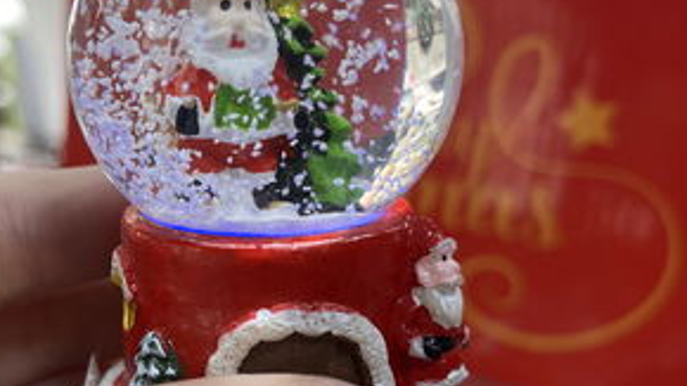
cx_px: 216
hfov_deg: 39.3
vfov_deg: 23.0
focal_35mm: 52
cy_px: 236
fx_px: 947
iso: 80
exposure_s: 1/121
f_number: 1.6
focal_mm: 5.1
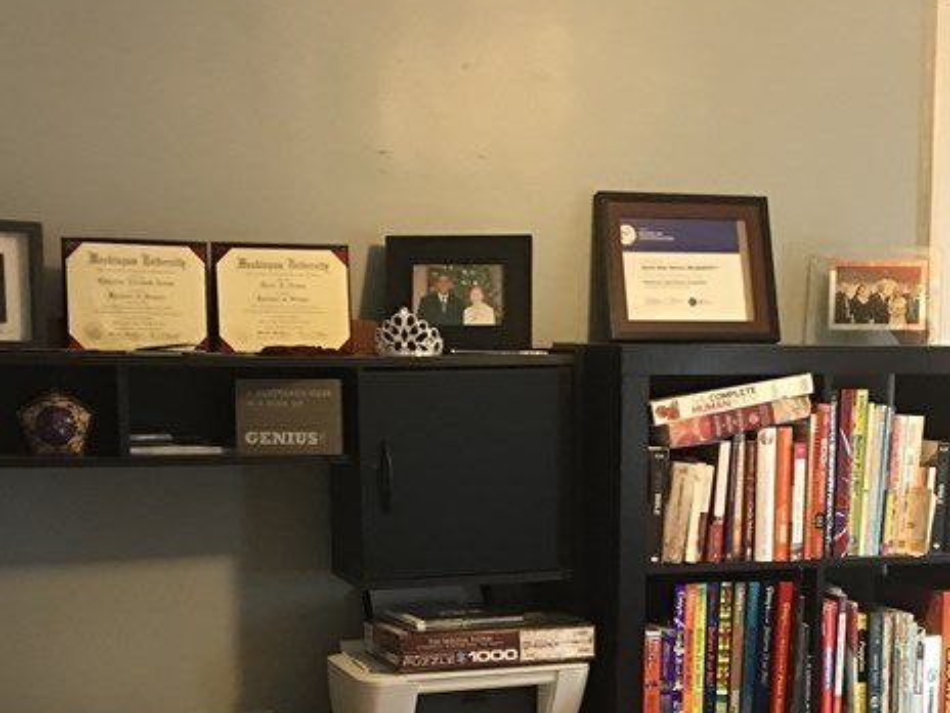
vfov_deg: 22.4
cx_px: 590
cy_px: 633
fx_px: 1756
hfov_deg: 30.2
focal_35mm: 64
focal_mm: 4.15
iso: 64
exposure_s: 1/4
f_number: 2.2
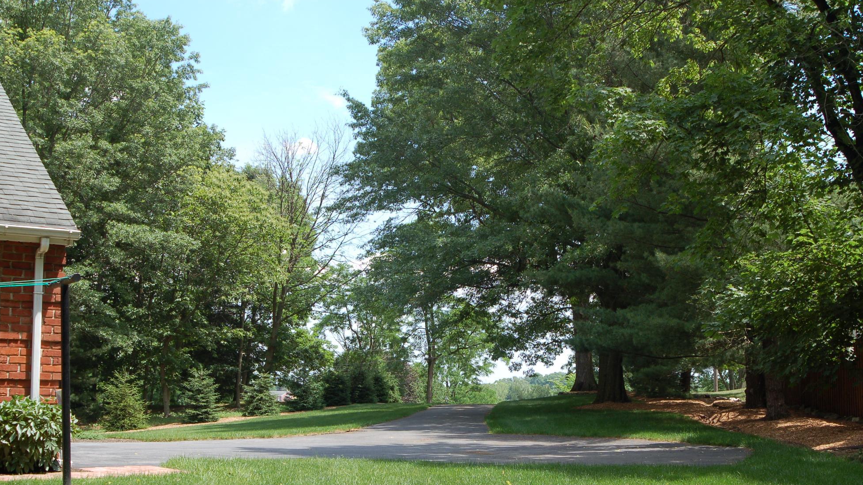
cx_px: 431
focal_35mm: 46
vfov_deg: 25.9
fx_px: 1053
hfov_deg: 44.6
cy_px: 296
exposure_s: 1/200
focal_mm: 28
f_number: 7.1
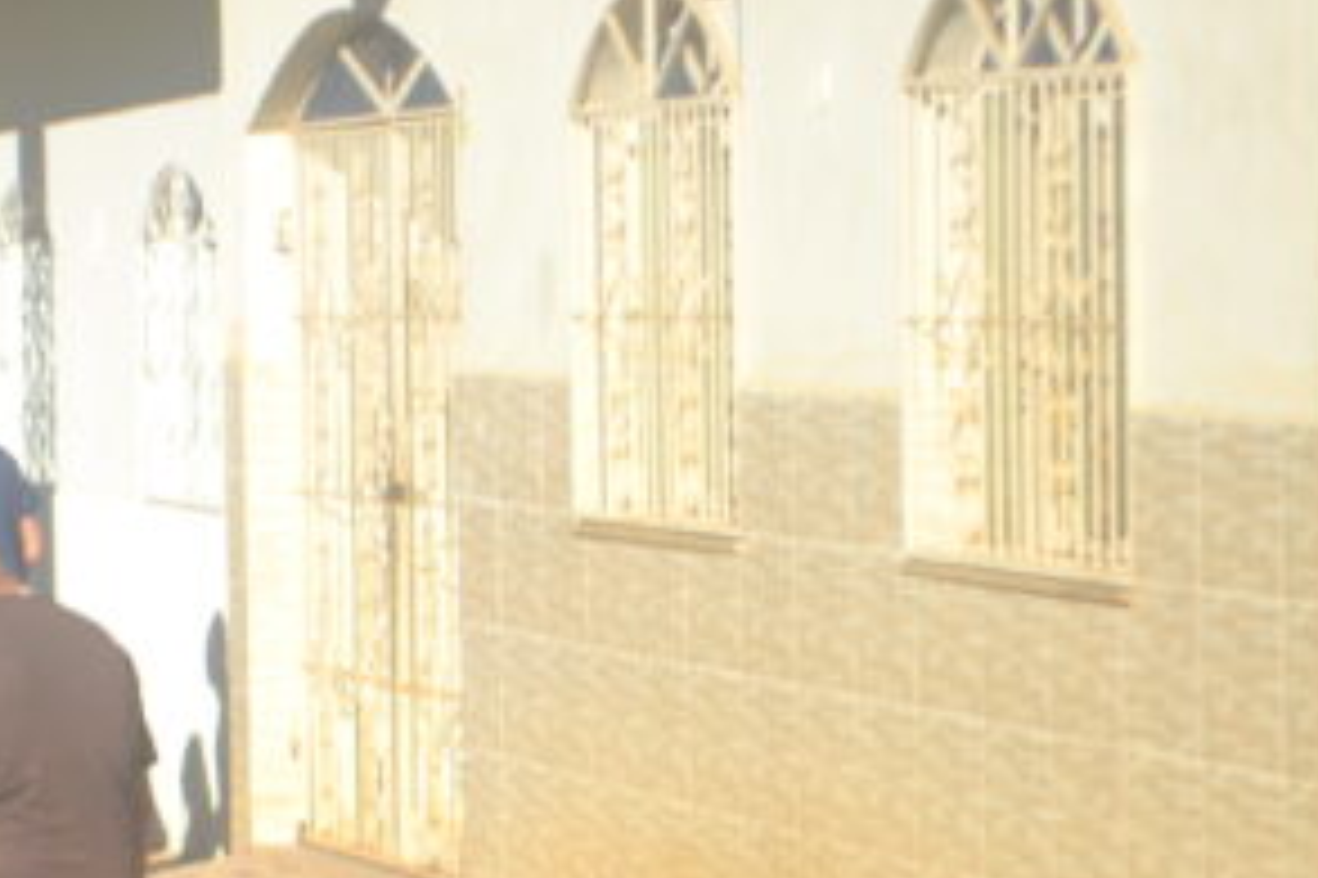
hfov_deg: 9.6
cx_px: -279
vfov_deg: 6.5
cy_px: 828
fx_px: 7731
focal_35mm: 211
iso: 100
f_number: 8
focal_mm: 55
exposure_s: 1/250
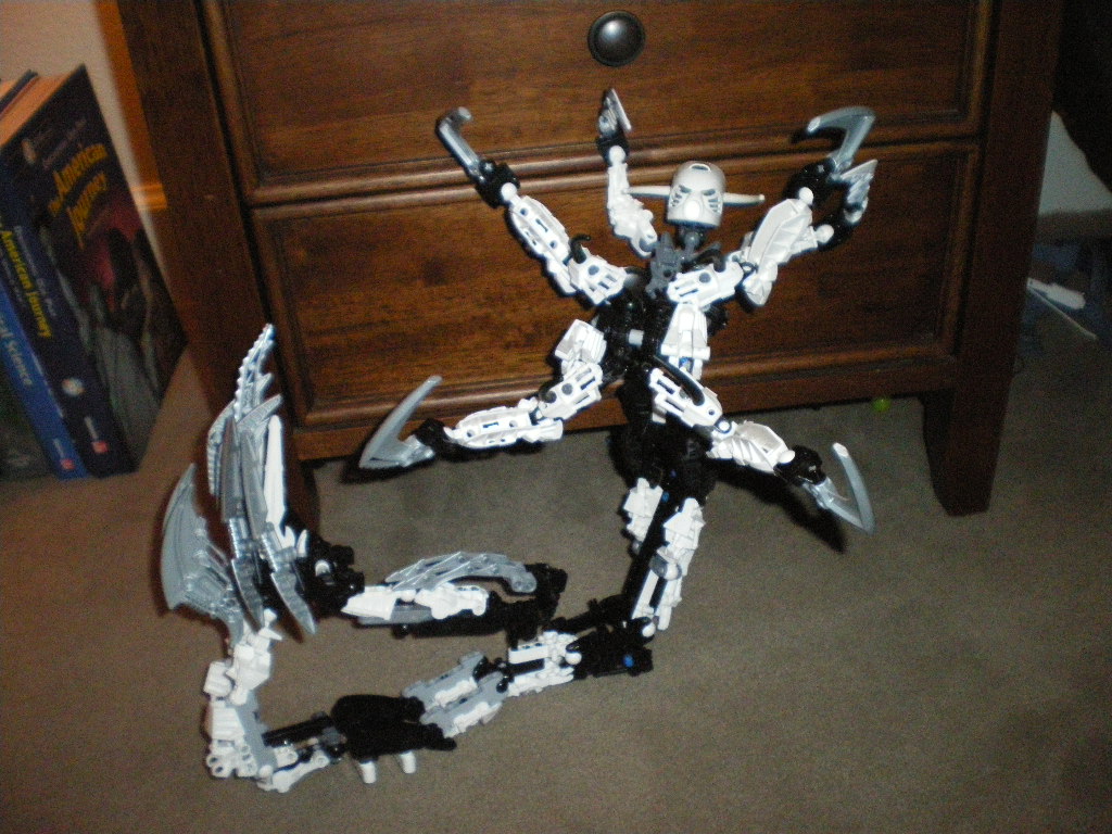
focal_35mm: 36
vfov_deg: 39.7
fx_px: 1156
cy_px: 417
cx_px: 556
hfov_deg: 51.4
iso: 800
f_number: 3.1
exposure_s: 1/50
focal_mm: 6.3
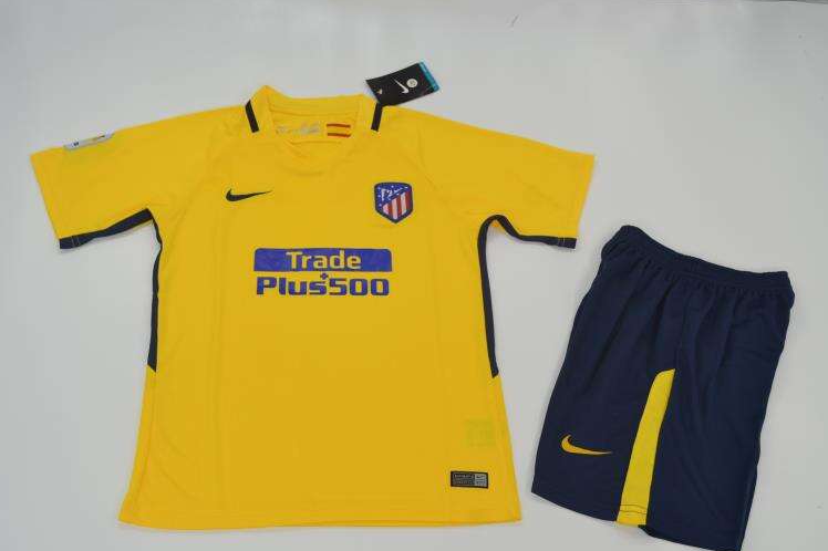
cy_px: 292
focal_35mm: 47
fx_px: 1070
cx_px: 416
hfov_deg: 42.3
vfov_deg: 28.9
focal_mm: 29
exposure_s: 1/200
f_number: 4.8
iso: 200
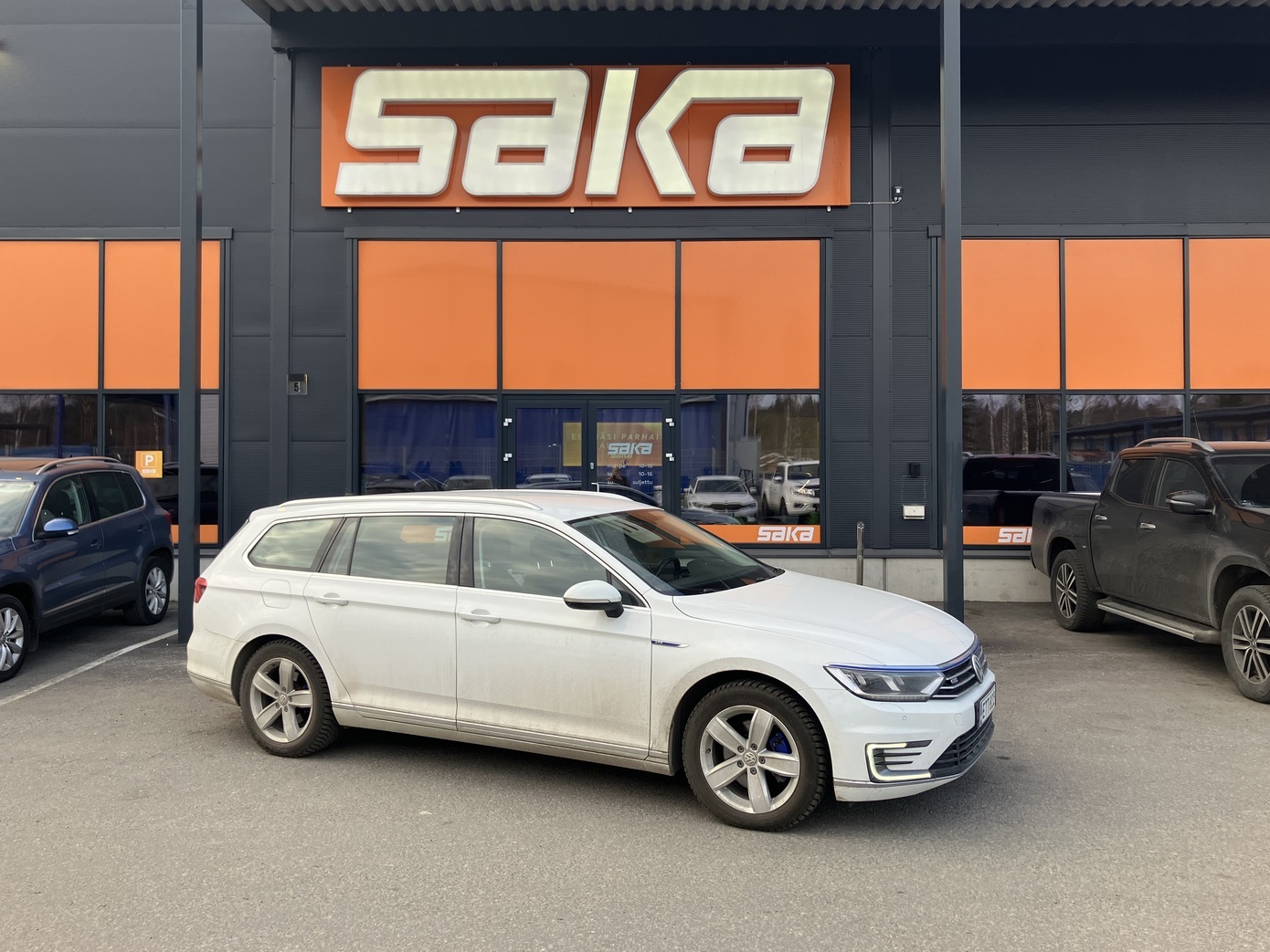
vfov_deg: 48.2
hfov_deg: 61.7
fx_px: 1064
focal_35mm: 29
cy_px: 464
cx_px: 633
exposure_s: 1/328
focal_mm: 3.99
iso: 32
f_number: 1.8
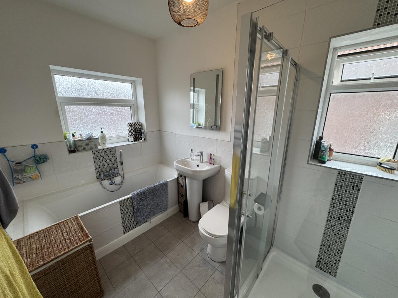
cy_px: 149
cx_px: 199
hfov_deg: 102.1
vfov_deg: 85.7
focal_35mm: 14
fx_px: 161
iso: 80
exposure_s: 1/100
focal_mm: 2.22
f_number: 2.2
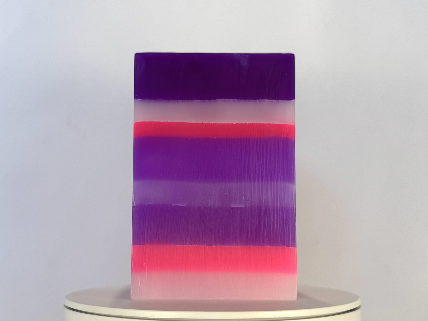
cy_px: 160
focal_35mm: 24
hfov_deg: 71.6
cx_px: 214
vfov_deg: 56.8
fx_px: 297
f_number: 1.78
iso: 80
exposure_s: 1/499
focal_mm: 6.76
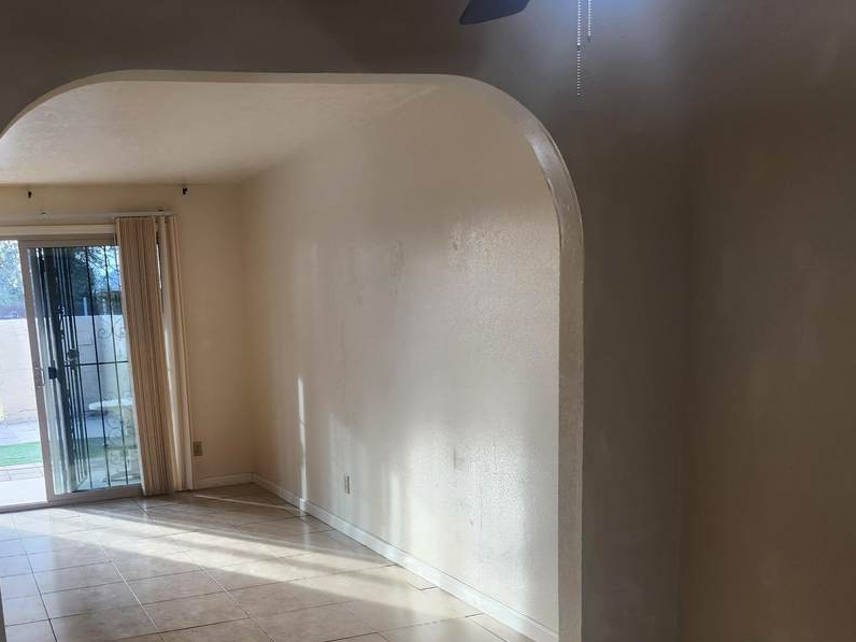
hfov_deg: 49.4
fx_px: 915
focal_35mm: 37
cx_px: 294
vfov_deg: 37.7
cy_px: 481
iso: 200
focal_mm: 5.54
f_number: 1.8
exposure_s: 1/120
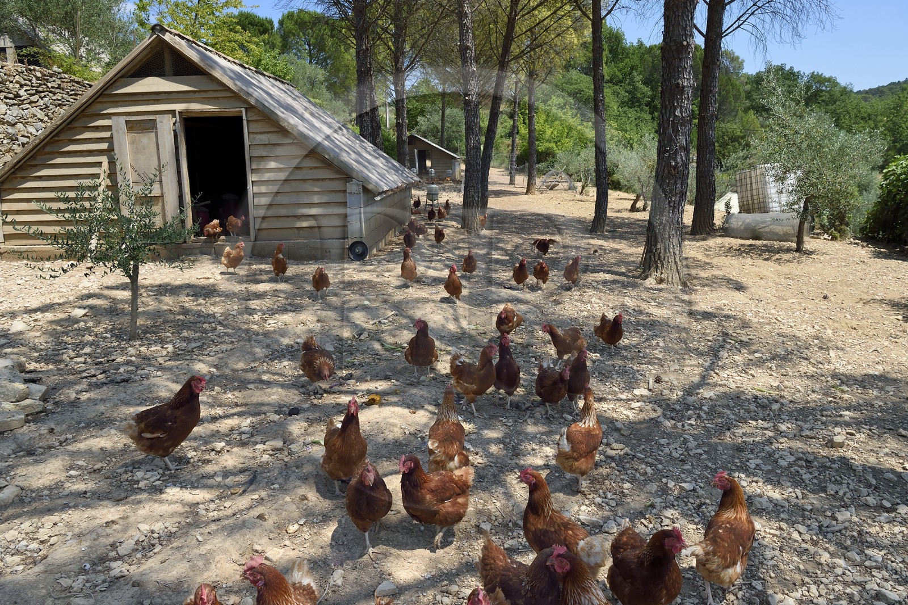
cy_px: 302
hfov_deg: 73.8
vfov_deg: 53.1
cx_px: 454
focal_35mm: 24
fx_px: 605
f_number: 8
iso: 200
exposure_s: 1/400
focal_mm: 24
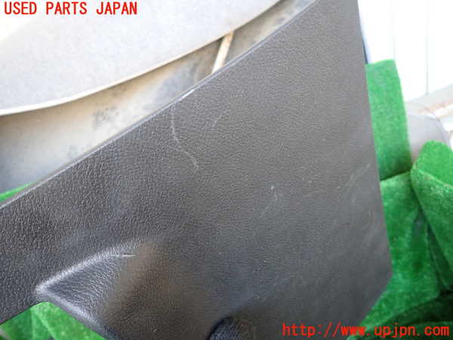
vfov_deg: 54.9
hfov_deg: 69.4
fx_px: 327
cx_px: 226
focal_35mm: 25
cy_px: 170
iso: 200
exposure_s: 1/30
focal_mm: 4.5
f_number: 2
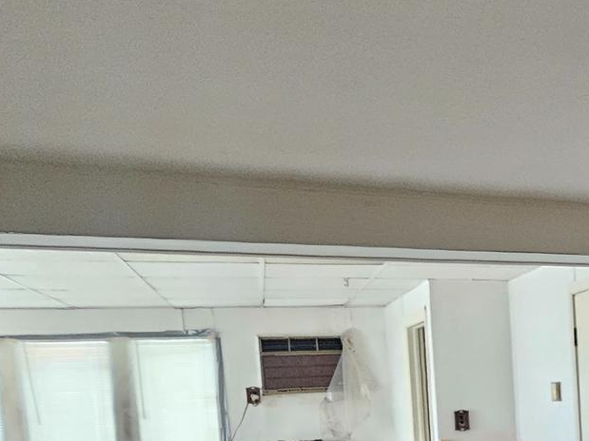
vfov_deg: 30.8
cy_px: 453
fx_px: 732
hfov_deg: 36.5
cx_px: 661
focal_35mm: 43
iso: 640
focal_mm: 2.2
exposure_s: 1/30
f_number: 2.2
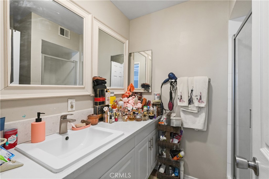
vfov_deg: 73.8
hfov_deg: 96.7
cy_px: 90
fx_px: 120
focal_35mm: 16
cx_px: 134
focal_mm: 16
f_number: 10
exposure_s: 1/30
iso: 6400
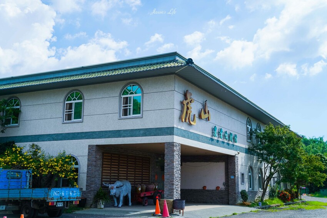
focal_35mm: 43
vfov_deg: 31.2
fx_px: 390
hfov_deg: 45.4
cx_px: 164
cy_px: 109
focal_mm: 43
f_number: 2.8
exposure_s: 1/2500
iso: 100
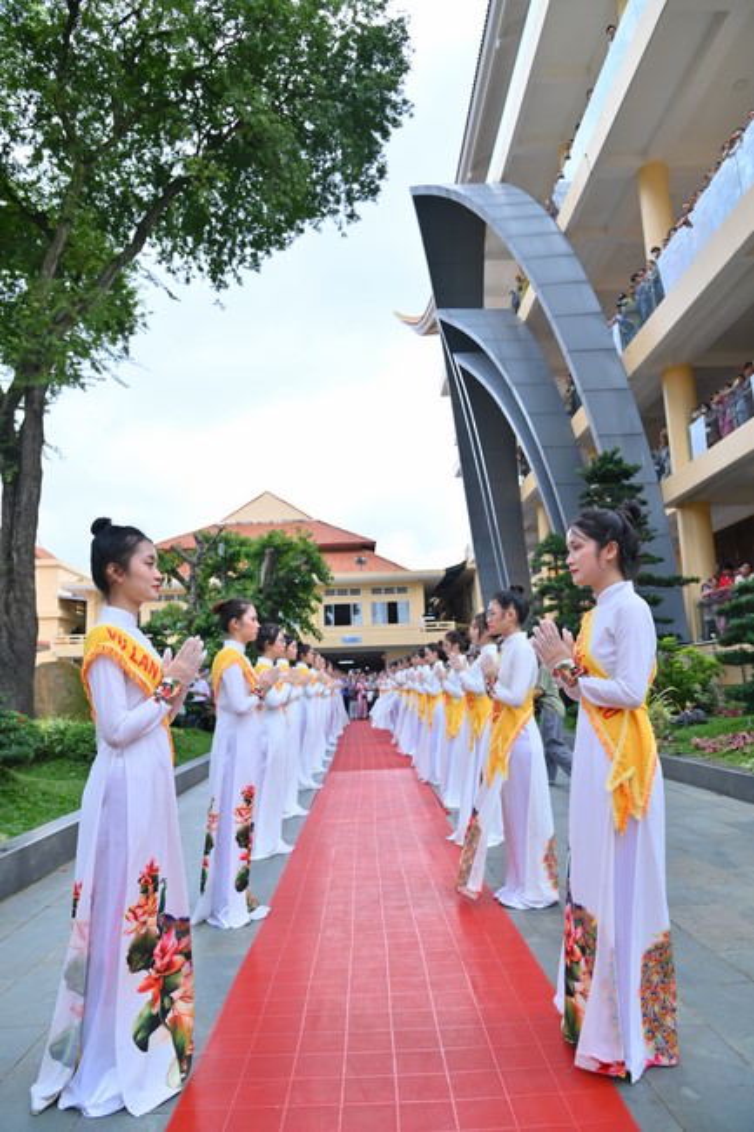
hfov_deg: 53.1
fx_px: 754
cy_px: 566
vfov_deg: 73.8
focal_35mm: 24
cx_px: 377
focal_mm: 24
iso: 125
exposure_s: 1/200
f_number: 5.6
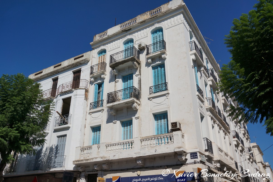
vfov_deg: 43.5
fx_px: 227
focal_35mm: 30
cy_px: 91
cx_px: 136
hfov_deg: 62.0
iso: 100
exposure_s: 1/1000
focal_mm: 20
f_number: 7.1
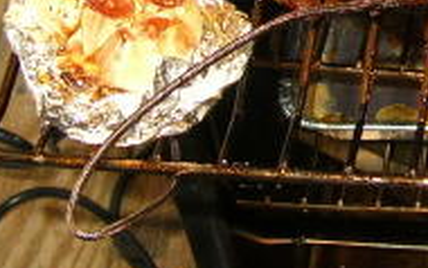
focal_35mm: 128
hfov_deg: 15.7
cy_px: -25
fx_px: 1494
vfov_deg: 10.1
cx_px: 524
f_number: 2.7
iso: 50
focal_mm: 6
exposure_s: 1/60
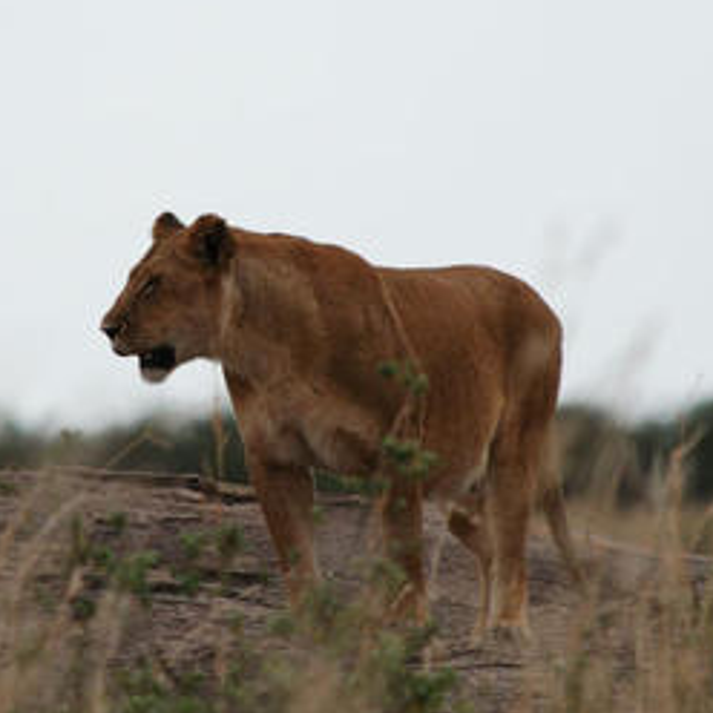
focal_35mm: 1443
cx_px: 216
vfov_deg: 1.2
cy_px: 264
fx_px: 33627
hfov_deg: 1.2
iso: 100
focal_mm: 400
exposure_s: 1/640
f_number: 5.6
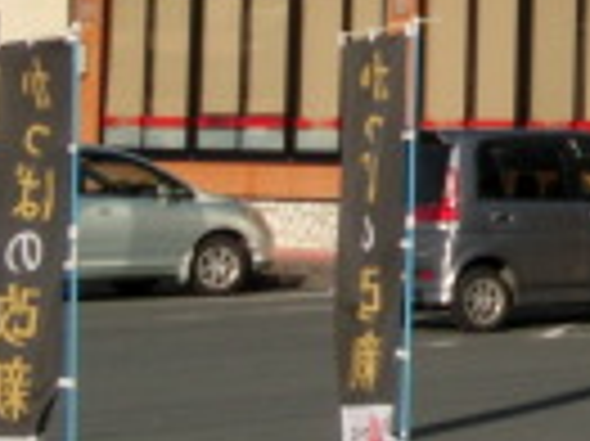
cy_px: -526
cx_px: 1306
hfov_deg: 6.8
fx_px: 4751
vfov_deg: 5.2
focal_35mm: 279
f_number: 11.4
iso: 80
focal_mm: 10.11
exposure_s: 1/160
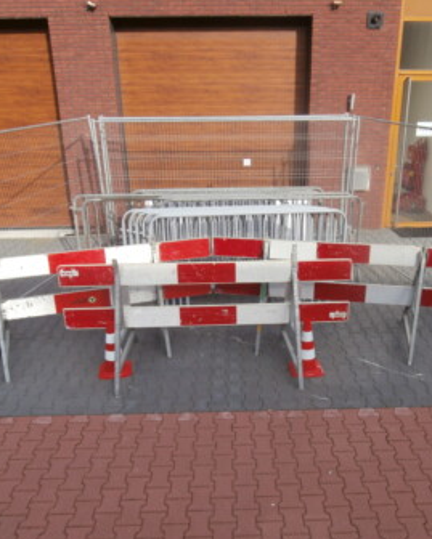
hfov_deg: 45.7
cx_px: 240
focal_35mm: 32
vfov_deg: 55.6
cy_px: 273
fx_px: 511
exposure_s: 1/500
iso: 100
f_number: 3
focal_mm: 4.2
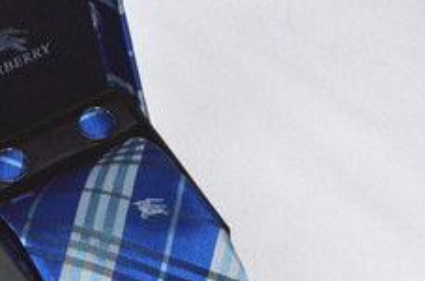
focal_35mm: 165
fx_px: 1943
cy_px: 208
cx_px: 109
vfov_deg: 8.3
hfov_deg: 12.5
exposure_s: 1/250
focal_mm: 50
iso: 6400
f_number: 32
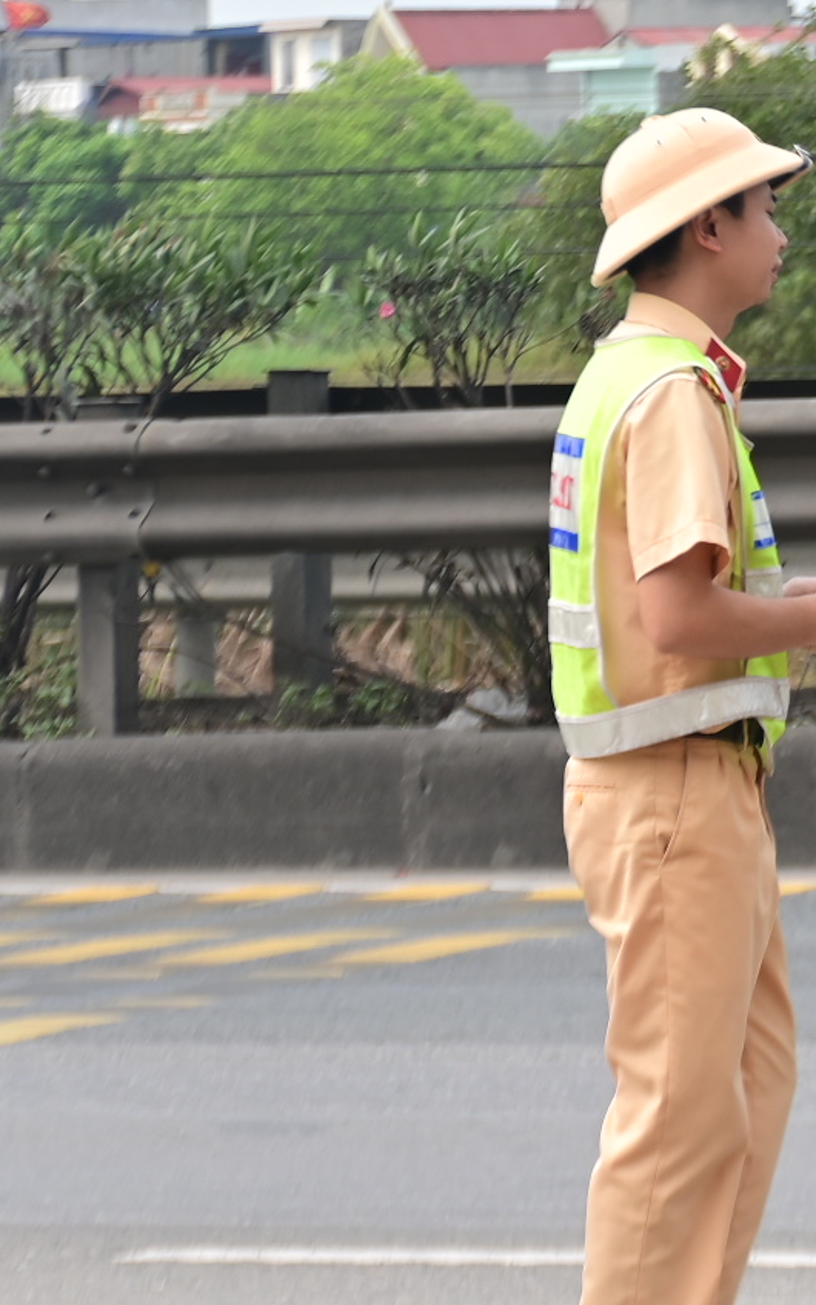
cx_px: 1446
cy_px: 585
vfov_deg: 6.3
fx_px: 11955
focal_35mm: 336
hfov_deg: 3.9
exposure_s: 1/200
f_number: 5.3
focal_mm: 95
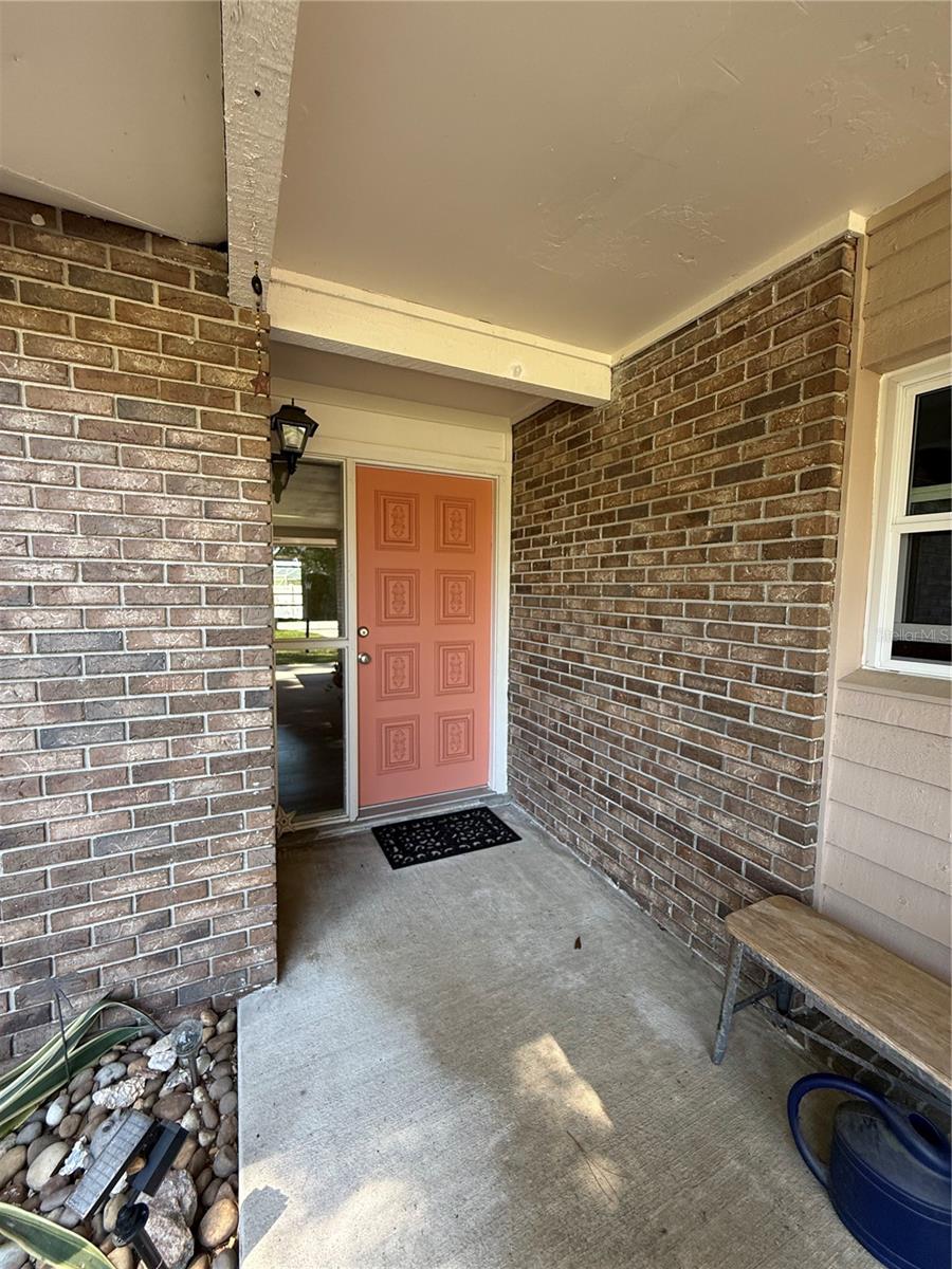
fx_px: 513
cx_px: 476
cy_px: 634
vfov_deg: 102.1
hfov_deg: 85.7
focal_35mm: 14
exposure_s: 1/99
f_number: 2.2
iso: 125
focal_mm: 2.22
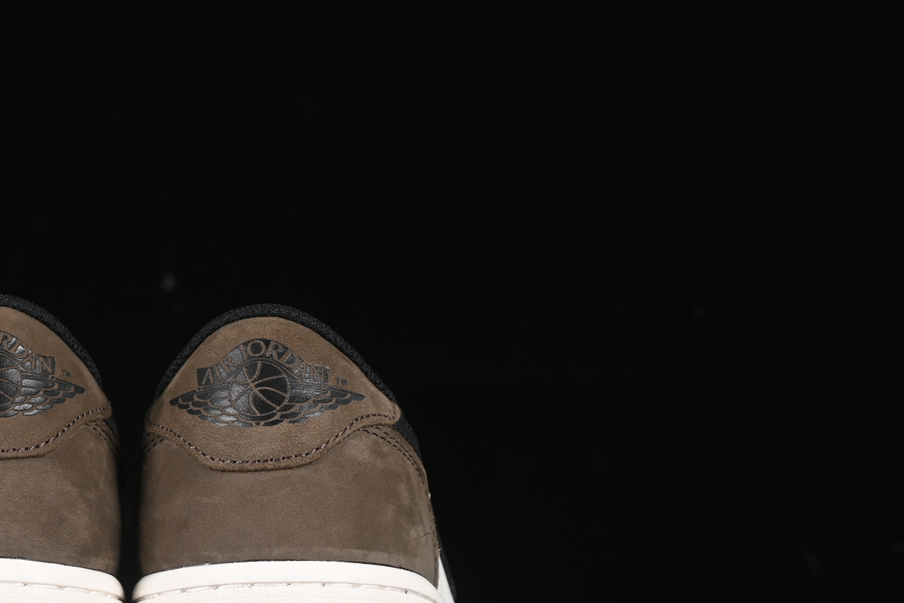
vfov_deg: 10.6
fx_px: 3239
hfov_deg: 15.8
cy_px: 364
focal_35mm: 129
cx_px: 142
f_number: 6.3
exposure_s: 1/60
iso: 160
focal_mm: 50
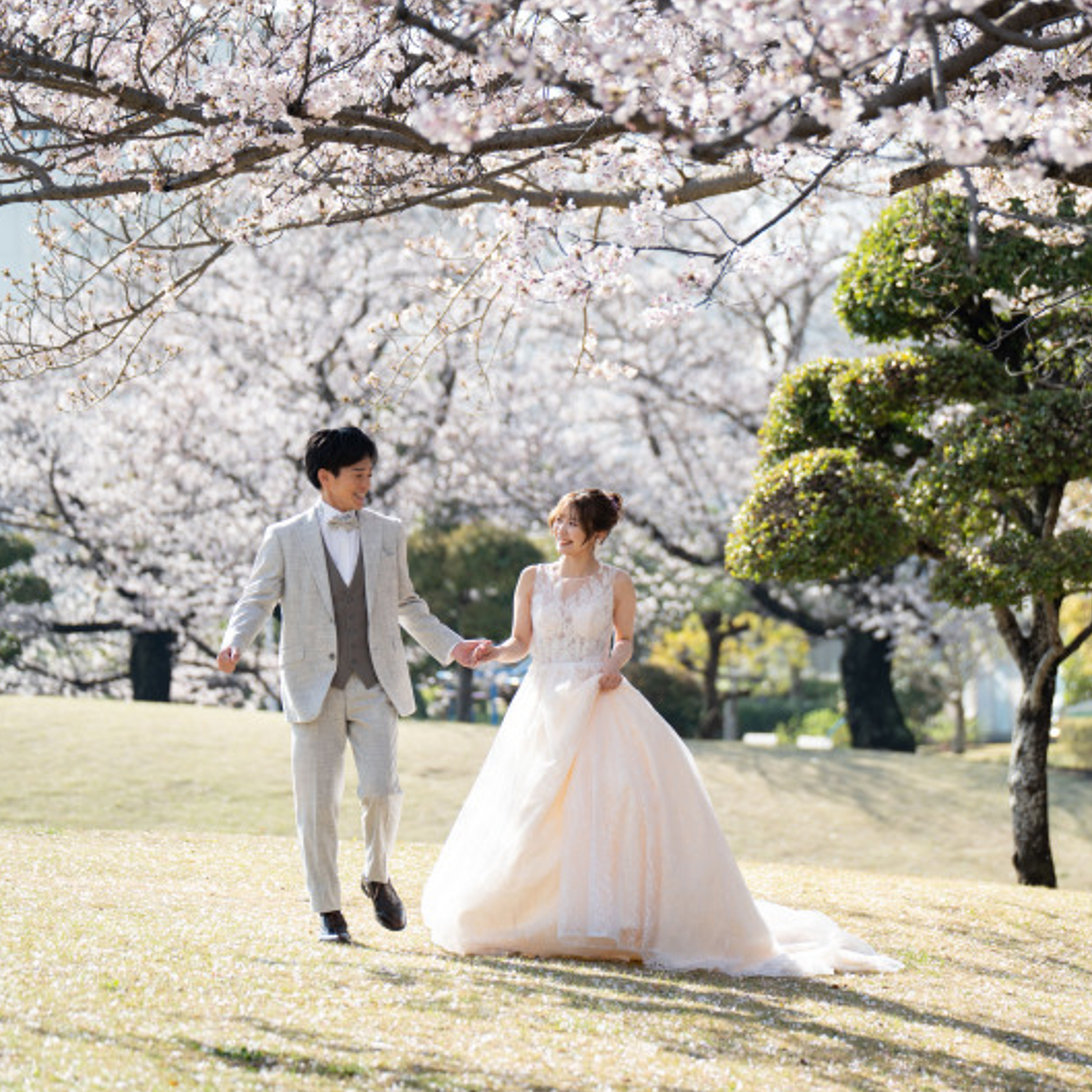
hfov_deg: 13.3
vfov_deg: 13.3
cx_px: 797
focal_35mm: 131
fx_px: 4675
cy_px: 548
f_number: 2.8
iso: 100
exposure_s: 1/640
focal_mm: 102
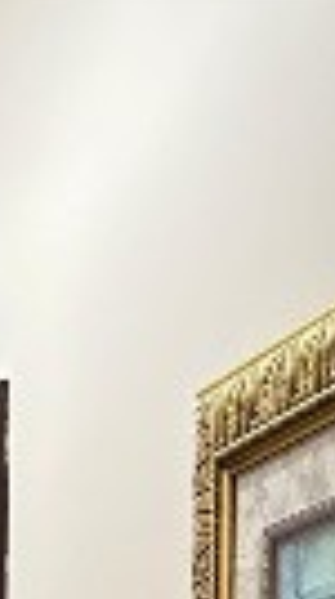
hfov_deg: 7.9
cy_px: 1690
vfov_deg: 10.8
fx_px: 2378
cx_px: -219
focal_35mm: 150
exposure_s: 1/60
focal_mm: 6.86
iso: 200
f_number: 1.78
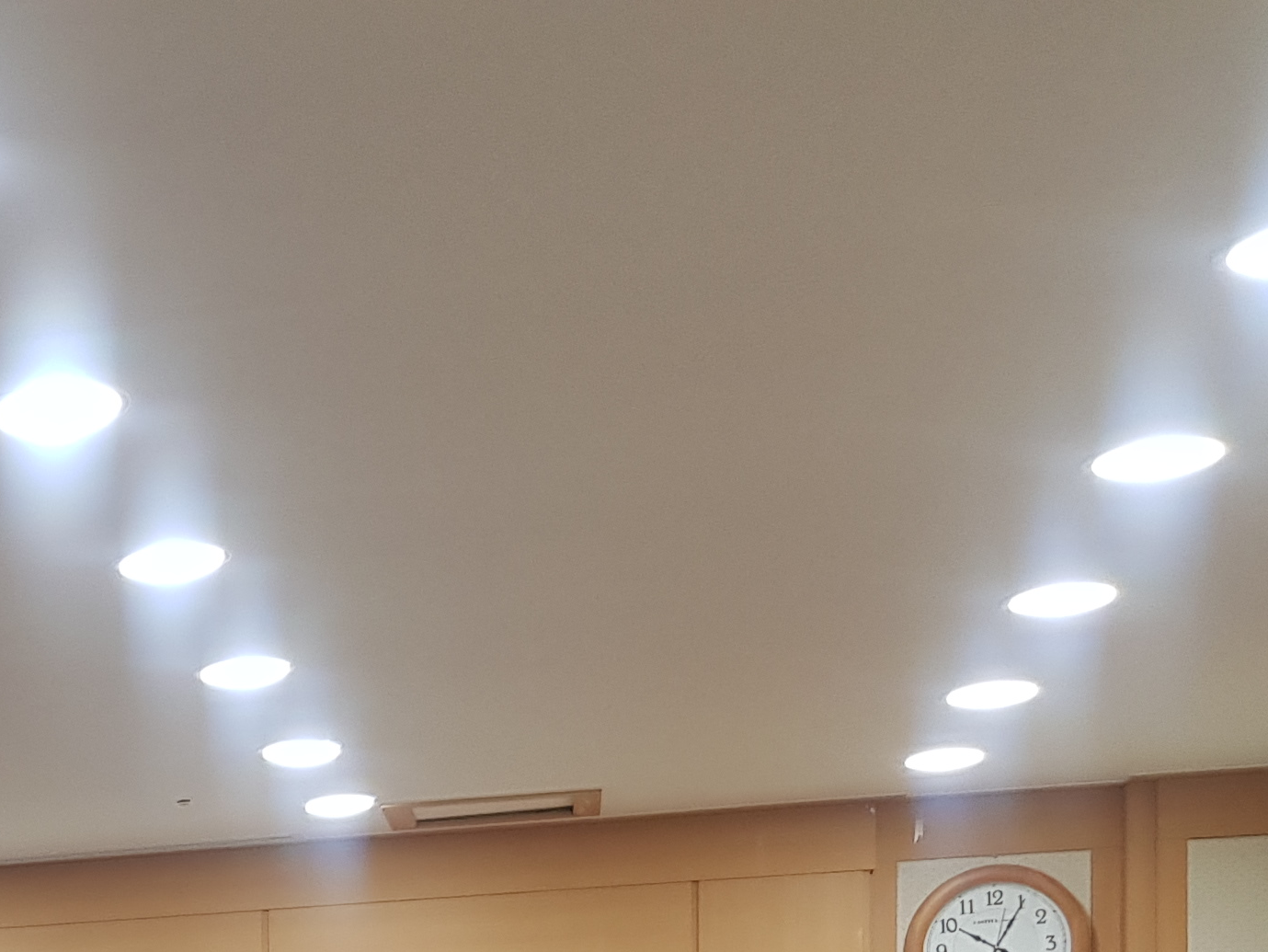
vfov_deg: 17.6
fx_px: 2785
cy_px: 1382
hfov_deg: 22.5
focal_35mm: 76
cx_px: -451
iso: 80
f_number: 1.7
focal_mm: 4.2
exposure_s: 1/60
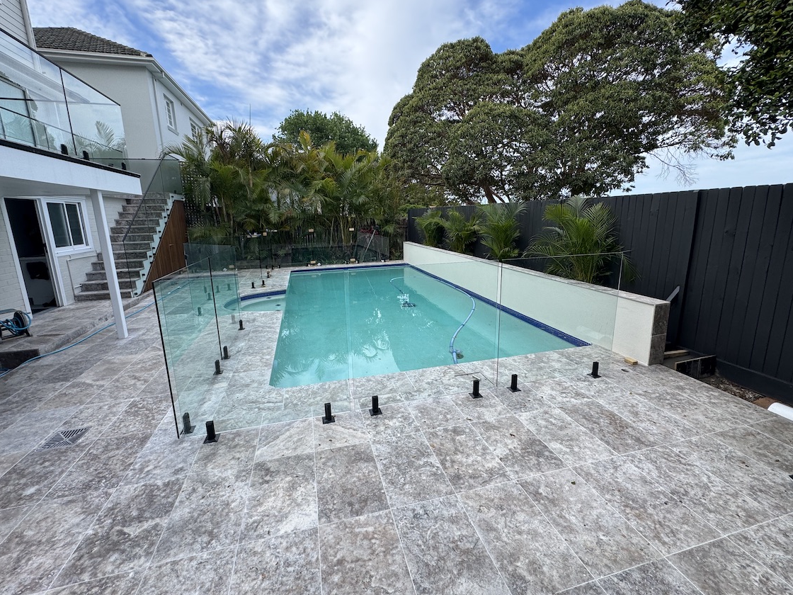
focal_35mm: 15
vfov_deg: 81.7
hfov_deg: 98.2
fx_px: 344
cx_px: 388
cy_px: 283
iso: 40
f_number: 2.2
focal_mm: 2.22
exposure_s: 1/533
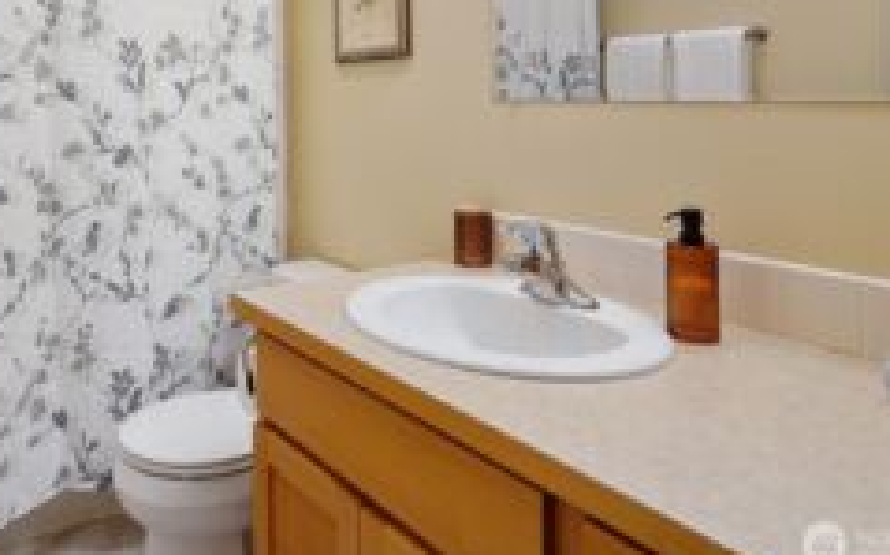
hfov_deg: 62.5
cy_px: 80
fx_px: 703
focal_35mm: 29
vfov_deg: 40.5
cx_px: 272
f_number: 8
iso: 100
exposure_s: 1/3
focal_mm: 17
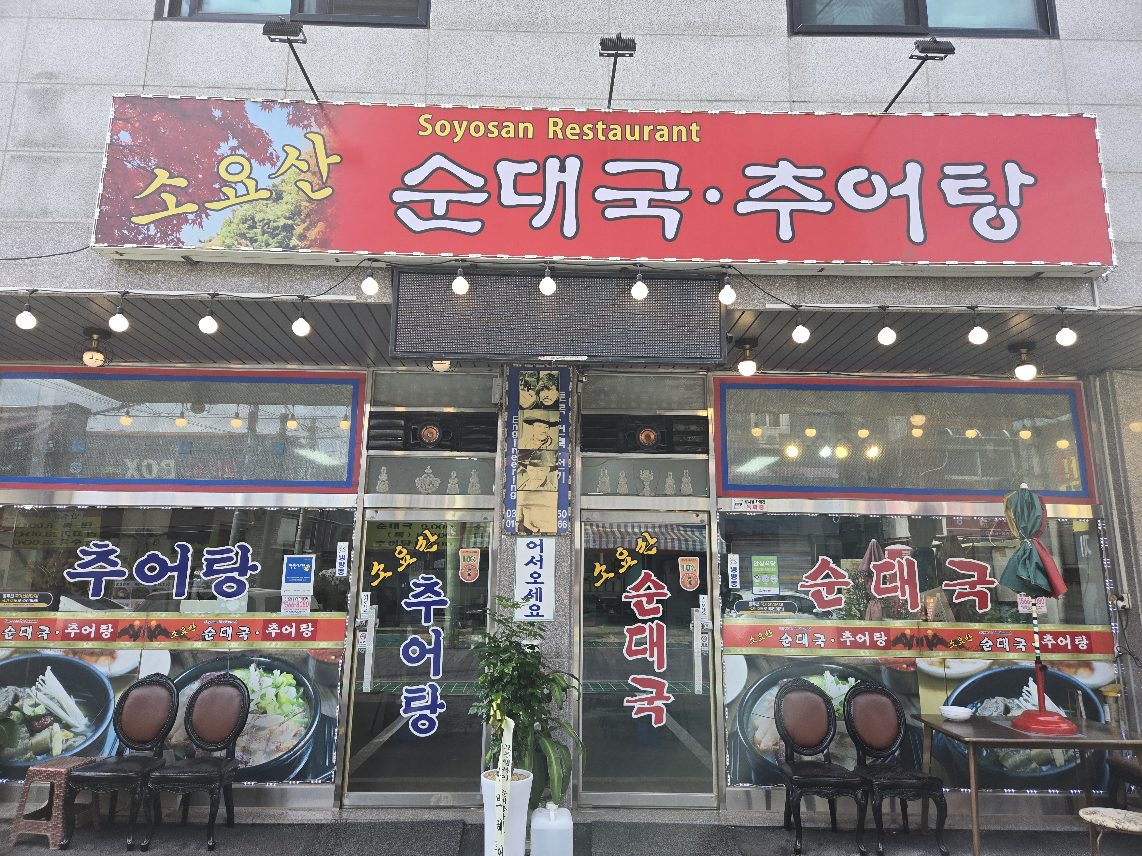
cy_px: 428
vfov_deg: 58.9
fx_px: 759
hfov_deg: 73.9
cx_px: 571
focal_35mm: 23
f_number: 1.8
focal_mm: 5.4
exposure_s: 1/1173
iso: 80
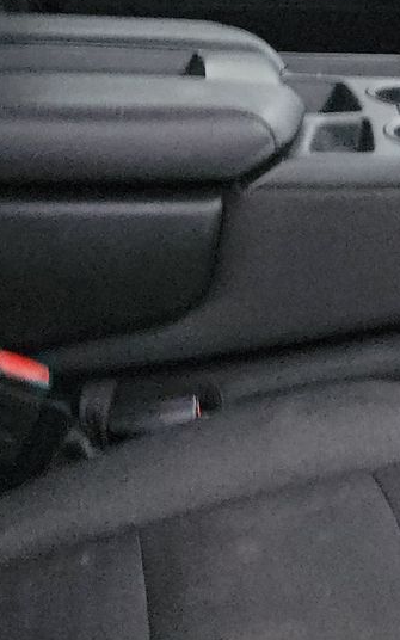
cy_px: 202
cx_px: 316
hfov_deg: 17.0
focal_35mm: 76
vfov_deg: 26.9
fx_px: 1326
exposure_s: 1/59
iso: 4725
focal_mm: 6.7
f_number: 1.8
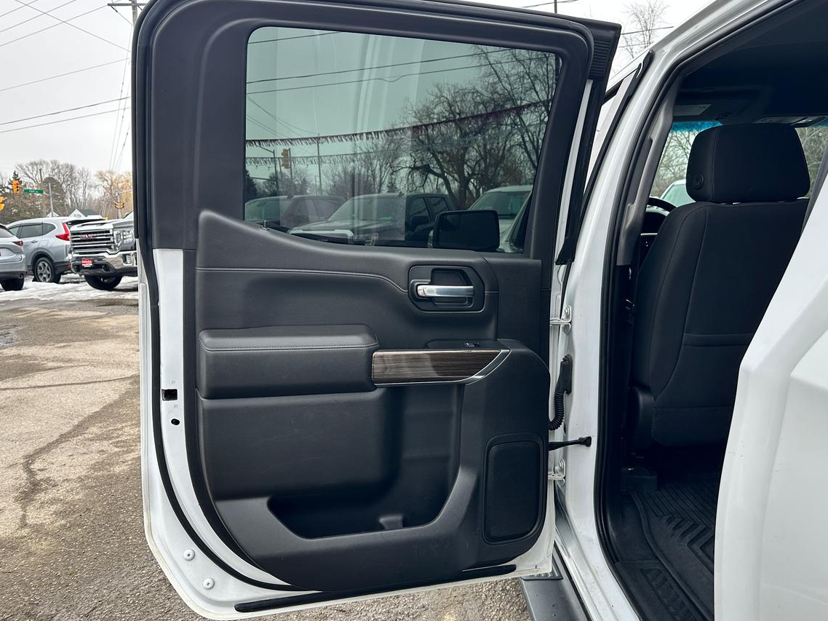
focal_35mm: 27
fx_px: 646
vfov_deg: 51.3
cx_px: 424
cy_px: 308
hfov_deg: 65.3
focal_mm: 6.86
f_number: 1.78
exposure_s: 1/630
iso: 80
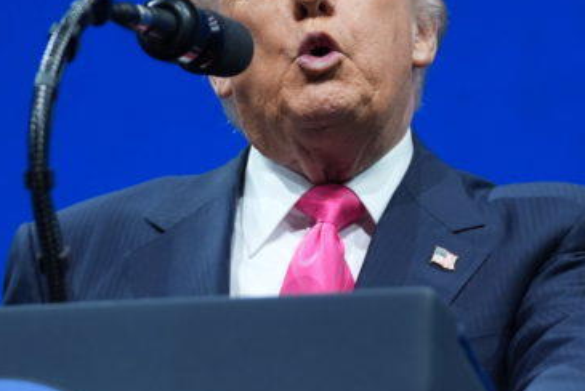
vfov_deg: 3.9
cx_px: 258
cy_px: 283
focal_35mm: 353
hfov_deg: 5.8
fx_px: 5741
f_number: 2.8
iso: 1000
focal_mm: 129
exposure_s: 1/400
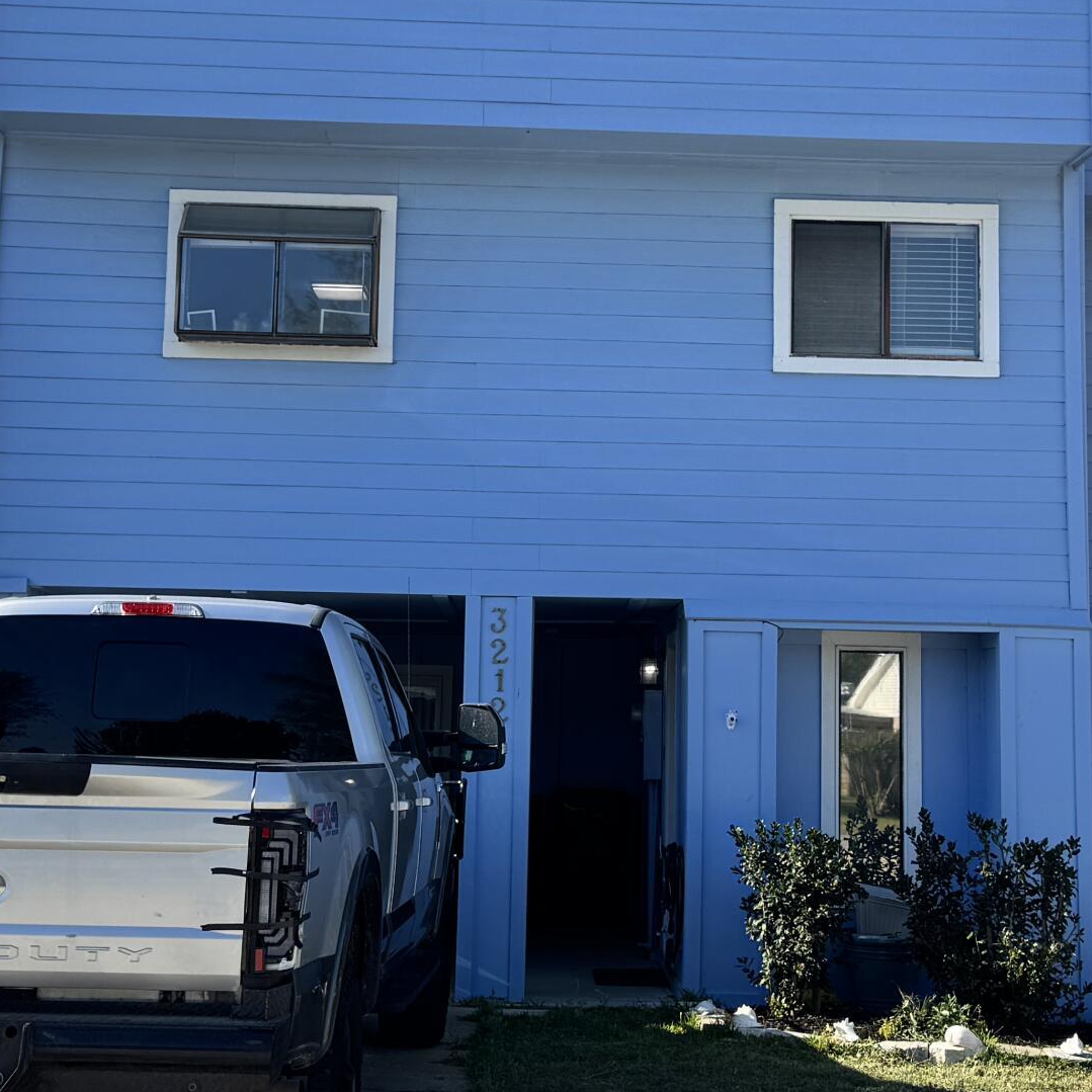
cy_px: 434
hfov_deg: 29.1
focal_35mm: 59
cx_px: 574
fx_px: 2106
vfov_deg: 29.0
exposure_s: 1/2833
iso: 80
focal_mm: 6.76
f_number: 1.78
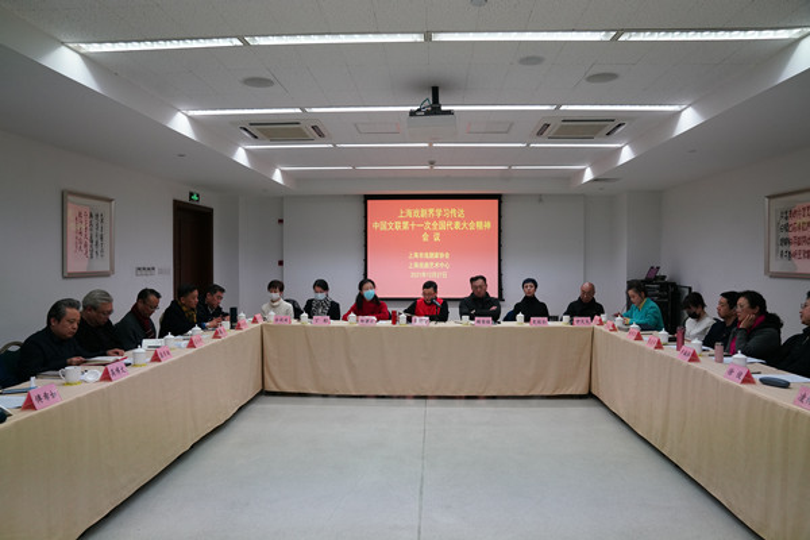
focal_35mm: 25
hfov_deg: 71.5
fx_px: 562
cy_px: 270
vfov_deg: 51.3
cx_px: 405
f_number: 5
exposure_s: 1/160
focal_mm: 25
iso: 2500
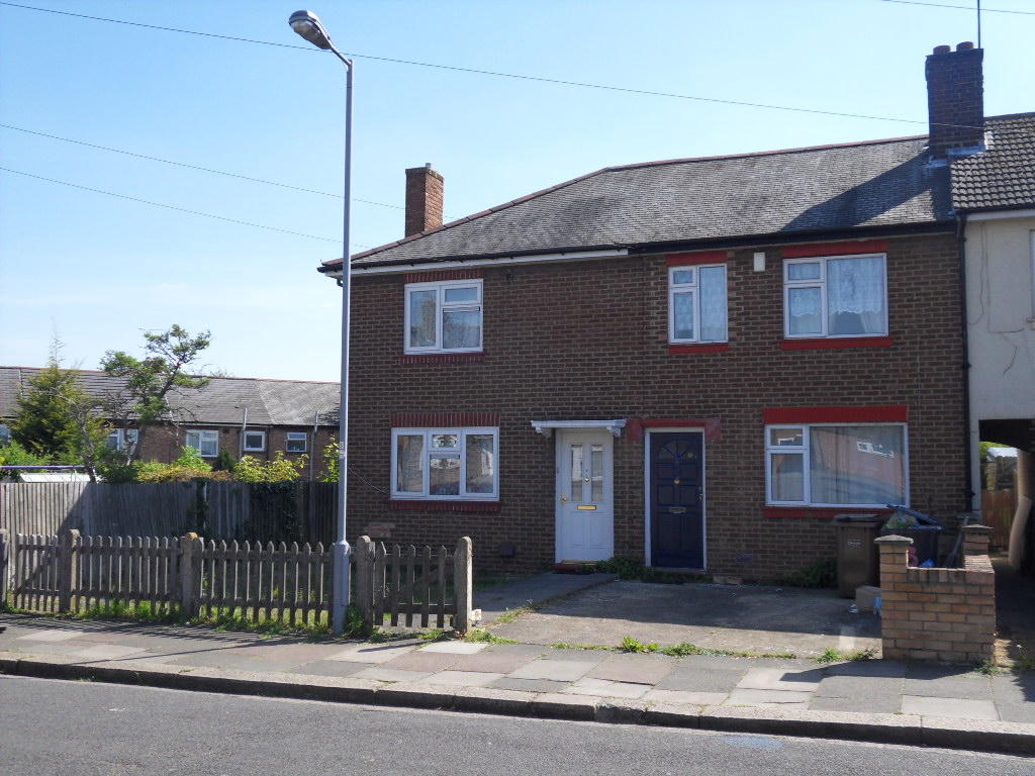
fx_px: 1076
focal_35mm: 36
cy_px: 388
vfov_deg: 39.7
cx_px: 518
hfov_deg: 51.4
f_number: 8.7
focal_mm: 6.3
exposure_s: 1/125
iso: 80
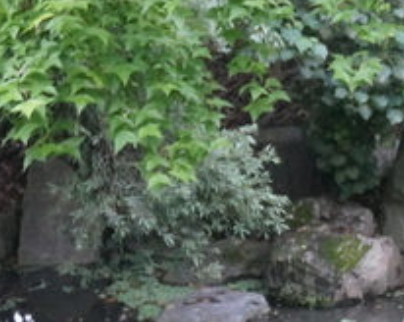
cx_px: 447
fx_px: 1306
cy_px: 68
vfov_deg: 14.0
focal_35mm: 109
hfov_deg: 17.0
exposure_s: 1/50
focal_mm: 25
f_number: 4.5
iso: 3200
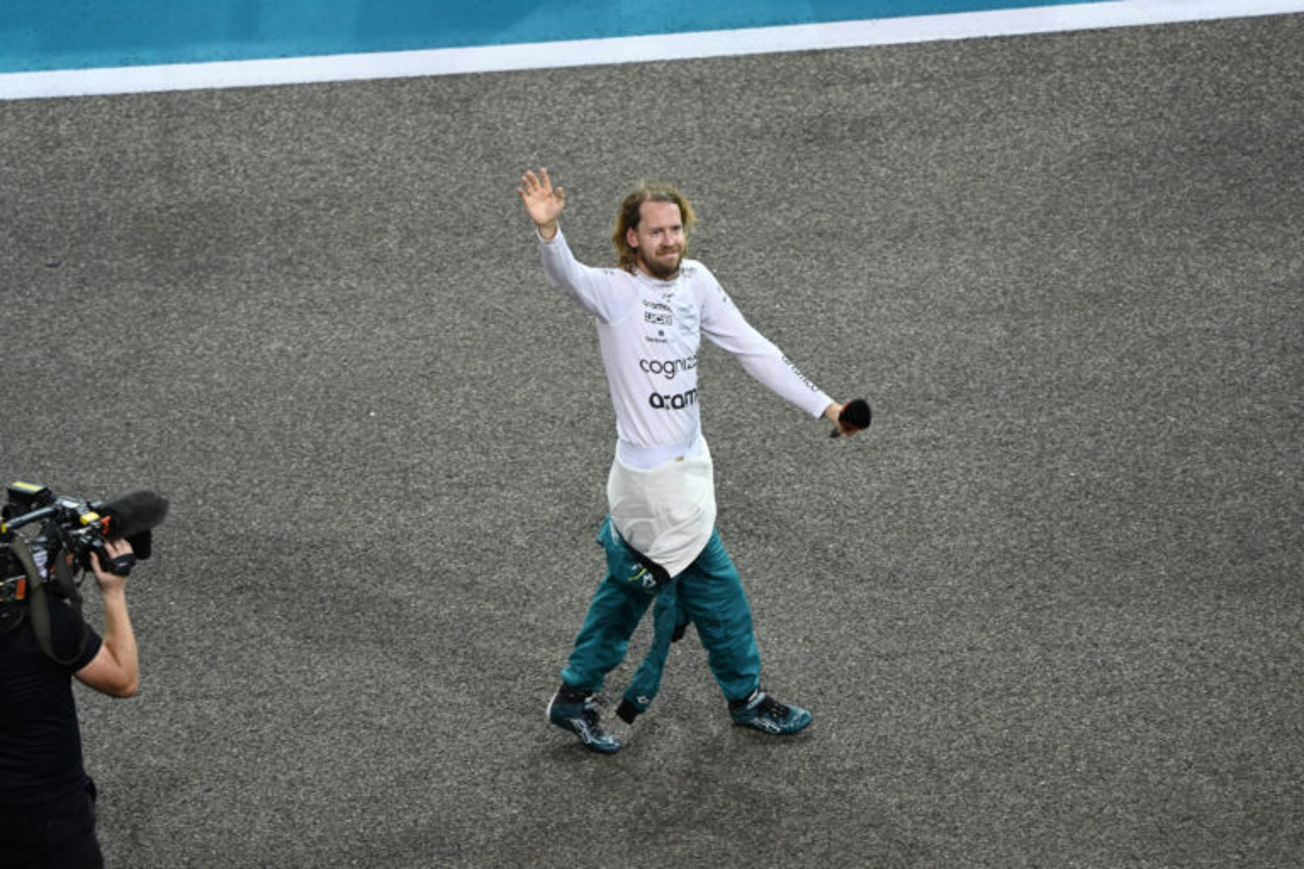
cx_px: 652
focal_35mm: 330
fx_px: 11952
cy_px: 434
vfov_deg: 4.2
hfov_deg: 6.2
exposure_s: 1/250
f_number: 5.6
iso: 2500
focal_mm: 330
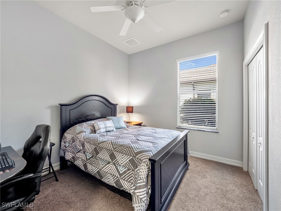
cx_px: 140
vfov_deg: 85.7
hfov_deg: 102.1
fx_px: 114
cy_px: 106
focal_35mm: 14
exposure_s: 1/3
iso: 200
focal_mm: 7
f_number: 7.1
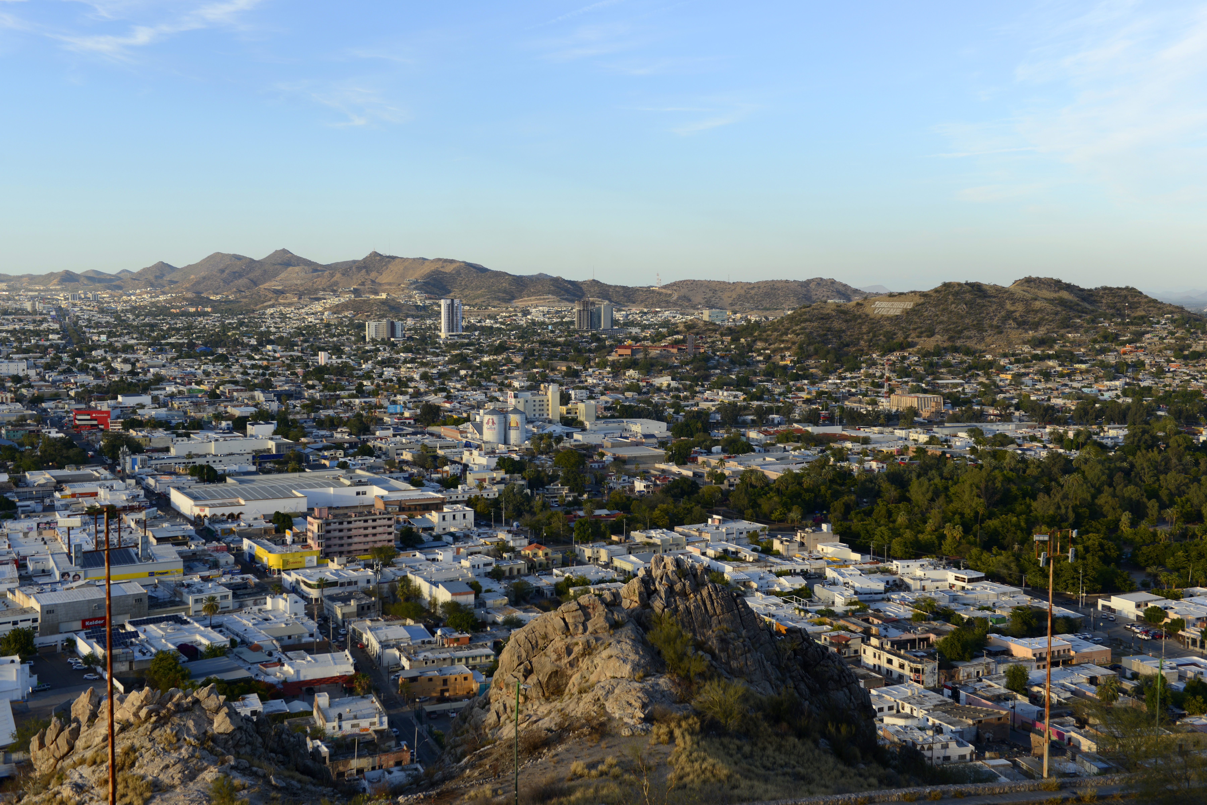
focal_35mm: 38
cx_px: 604
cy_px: 402
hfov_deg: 50.7
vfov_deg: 35.1
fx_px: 1274
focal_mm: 38
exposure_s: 1/200
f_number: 7.1
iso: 100
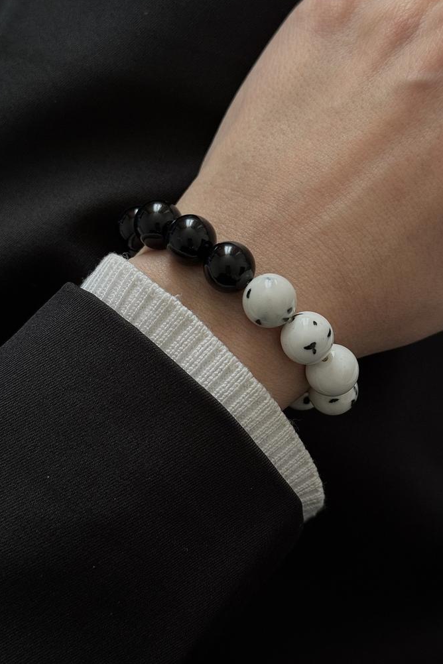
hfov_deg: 26.5
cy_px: 331
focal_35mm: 51
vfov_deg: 38.9
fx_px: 941
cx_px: 235
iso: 250
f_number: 1.78
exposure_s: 1/60
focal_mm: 6.76
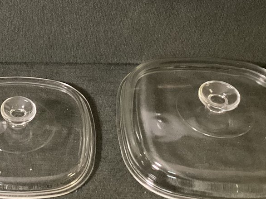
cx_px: 35
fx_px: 615
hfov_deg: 23.8
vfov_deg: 18.3
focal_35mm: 80
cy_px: 46
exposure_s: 1/60
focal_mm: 3.3
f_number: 2.4
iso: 320
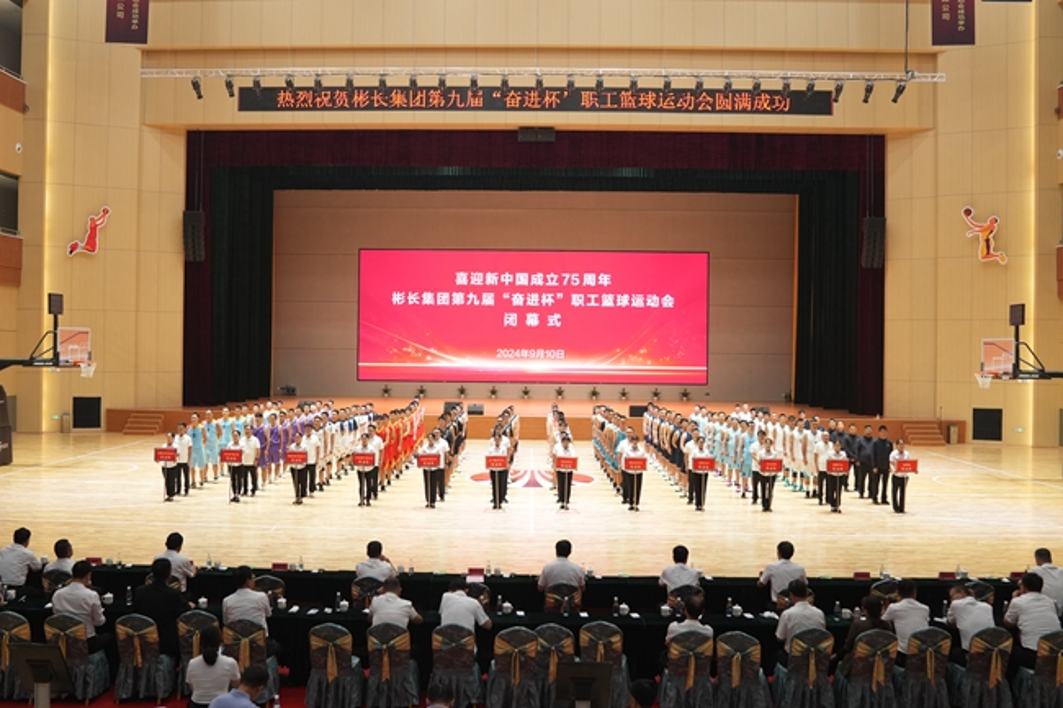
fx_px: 767
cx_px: 532
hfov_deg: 69.4
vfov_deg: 49.5
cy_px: 354
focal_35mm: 26
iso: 1600
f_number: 3.5
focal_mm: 26
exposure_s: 1/125
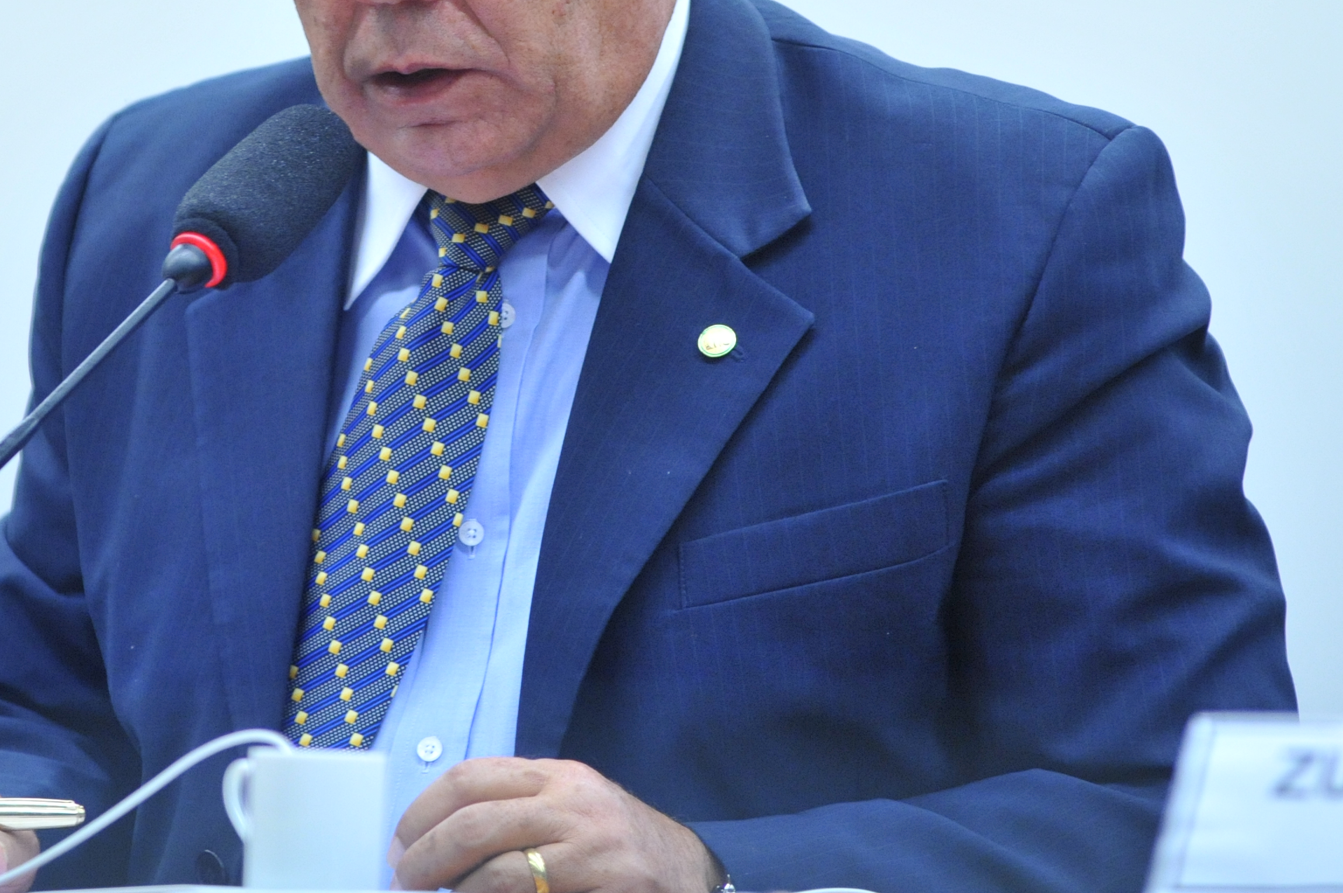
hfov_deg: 7.2
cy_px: 150
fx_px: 10698
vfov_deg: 4.8
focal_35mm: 287
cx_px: 440
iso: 2500
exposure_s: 1/320
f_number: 4
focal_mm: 155
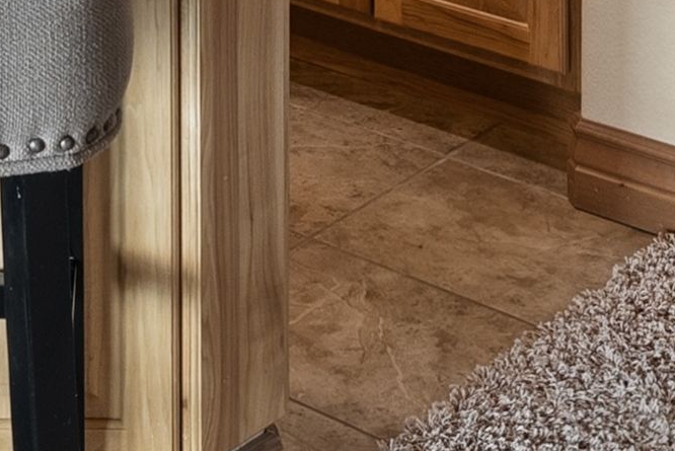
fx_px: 2270
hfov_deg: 16.1
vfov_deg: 9.4
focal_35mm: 121
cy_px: -830
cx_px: -179
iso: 640
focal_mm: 19
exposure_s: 1/25
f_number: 8
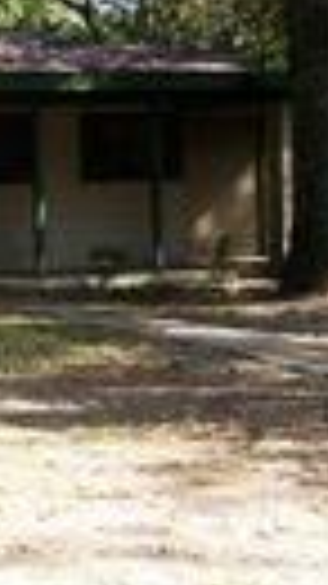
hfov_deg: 10.6
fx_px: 1703
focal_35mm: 110
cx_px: -162
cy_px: 166
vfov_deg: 19.4
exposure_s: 1/160
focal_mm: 6.3
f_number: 2.8
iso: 80
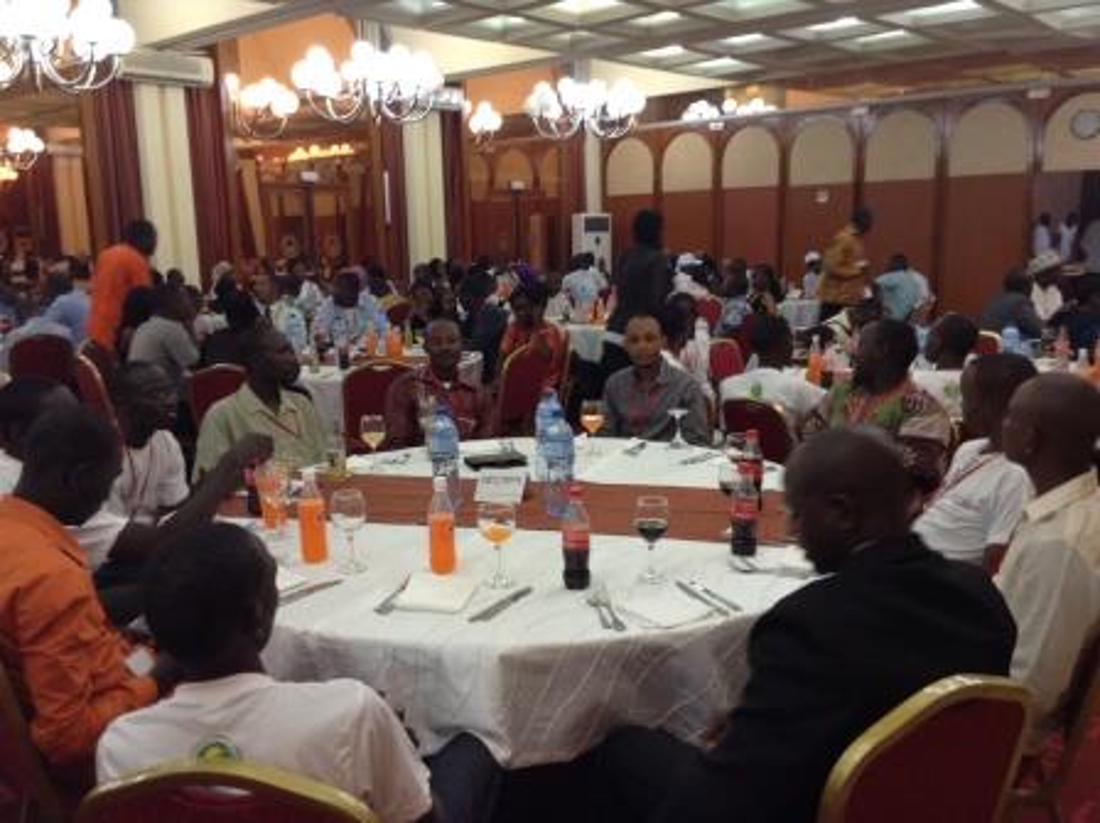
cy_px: 412
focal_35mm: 33
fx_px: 1048
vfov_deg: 42.9
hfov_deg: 55.4
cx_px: 550
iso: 80
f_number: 2.4
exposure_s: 1/24
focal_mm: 3.3
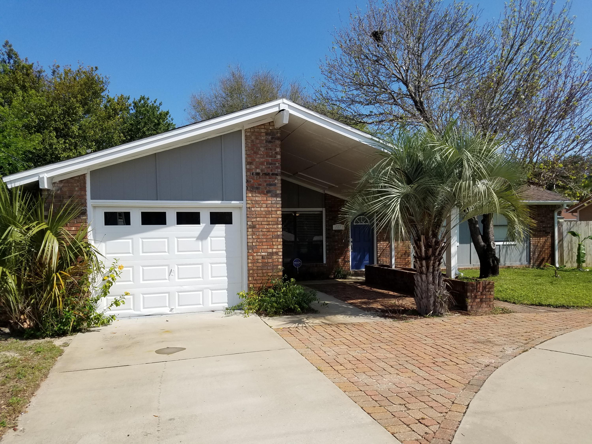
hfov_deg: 67.3
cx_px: 296
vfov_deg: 53.1
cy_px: 222
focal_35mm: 26
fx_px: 445
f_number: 1.7
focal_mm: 4.2
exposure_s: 1/3144
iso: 50
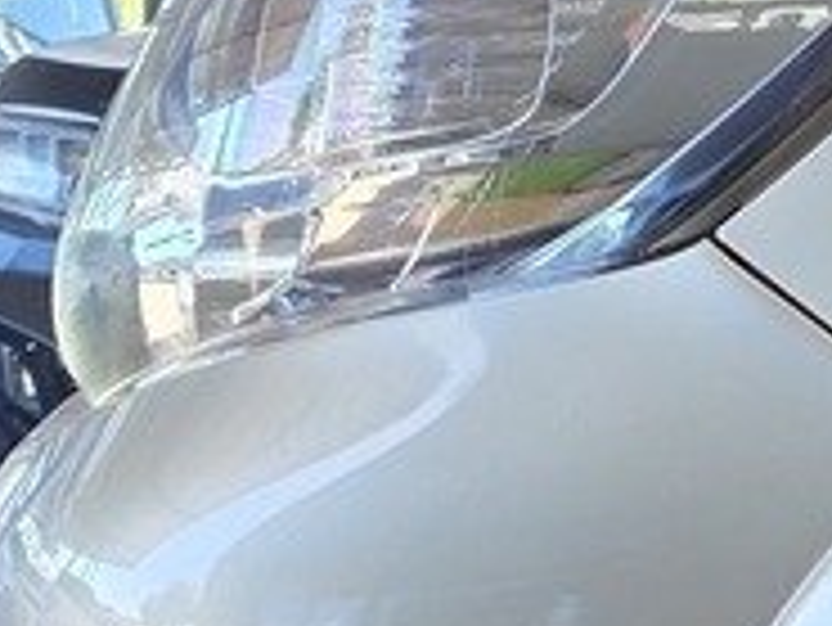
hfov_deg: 13.6
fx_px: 3054
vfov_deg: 10.4
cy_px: 1374
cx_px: 1561
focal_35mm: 127
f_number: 1.7
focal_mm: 6.25
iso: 80
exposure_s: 1/180
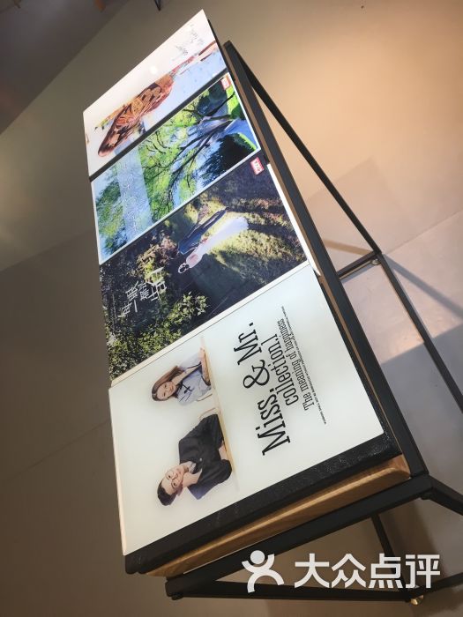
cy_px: 308
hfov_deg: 48.2
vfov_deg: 61.7
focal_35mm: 29
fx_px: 517
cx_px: 232
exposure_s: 1/33
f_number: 2.2
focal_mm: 4.15
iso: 25
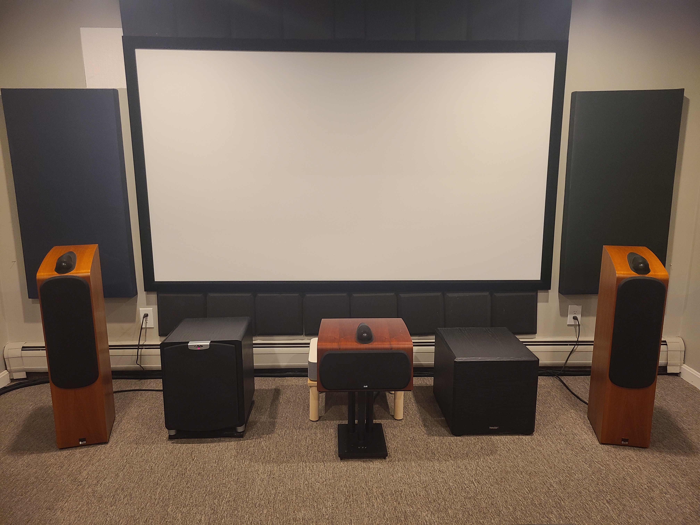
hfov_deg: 67.3
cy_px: 262
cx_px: 350
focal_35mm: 26
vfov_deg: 53.1
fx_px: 526
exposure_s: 1/40
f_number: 1.8
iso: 200
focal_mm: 5.4
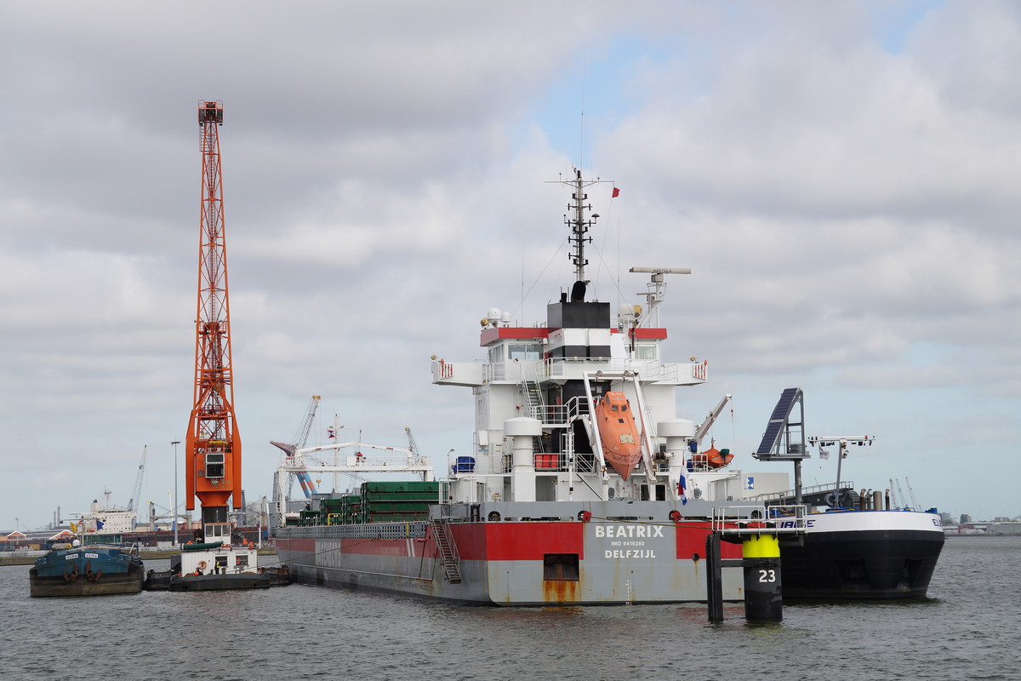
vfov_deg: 20.2
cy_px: 340
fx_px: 1914
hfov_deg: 29.9
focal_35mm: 68
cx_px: 510
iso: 100
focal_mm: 45
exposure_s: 1/160
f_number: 9
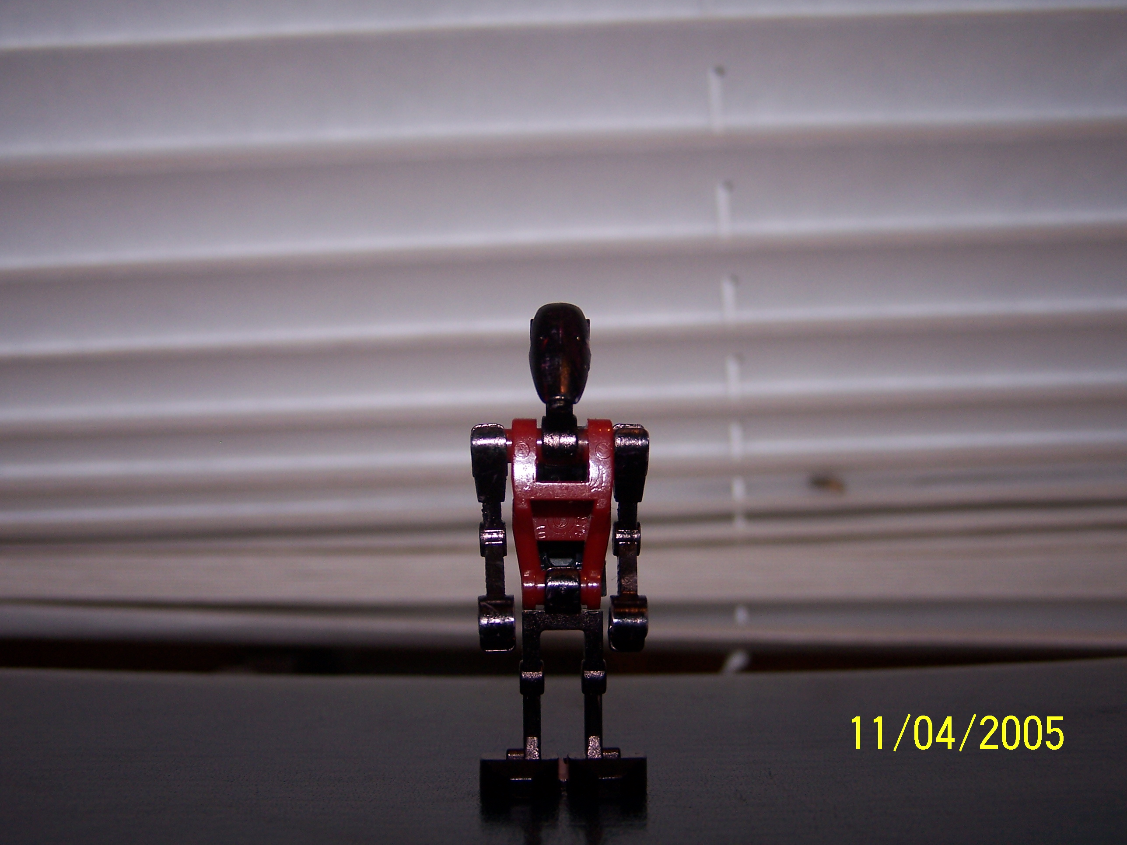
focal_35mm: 43
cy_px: 422
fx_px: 1400
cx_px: 564
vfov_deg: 33.6
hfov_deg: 43.9
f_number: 2.9
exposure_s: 1/60
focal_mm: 7.1
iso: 80
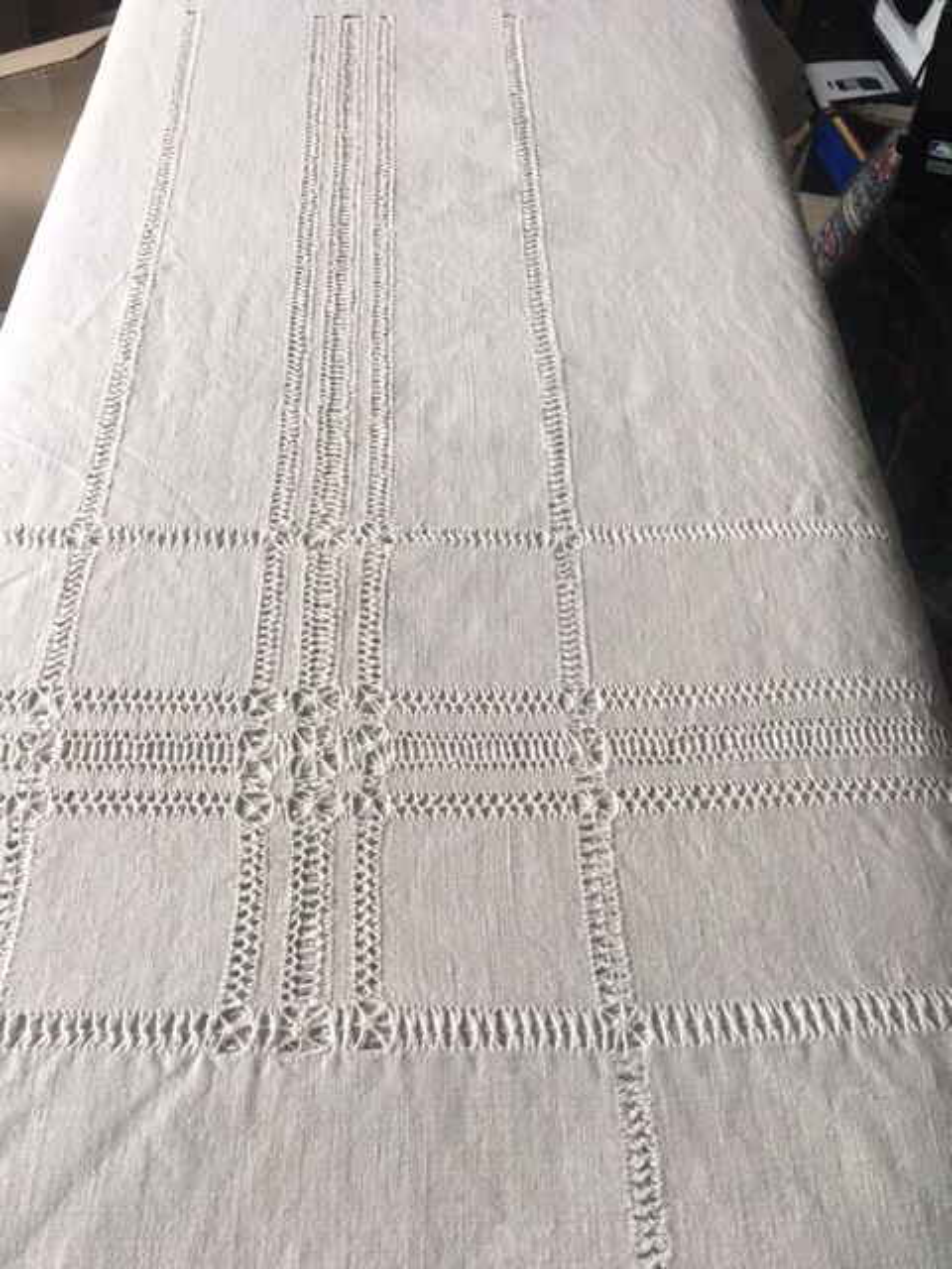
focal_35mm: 29
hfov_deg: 48.2
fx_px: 1063
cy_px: 634
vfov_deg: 61.7
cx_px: 476
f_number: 2.2
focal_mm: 4.15
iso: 64
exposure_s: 1/33
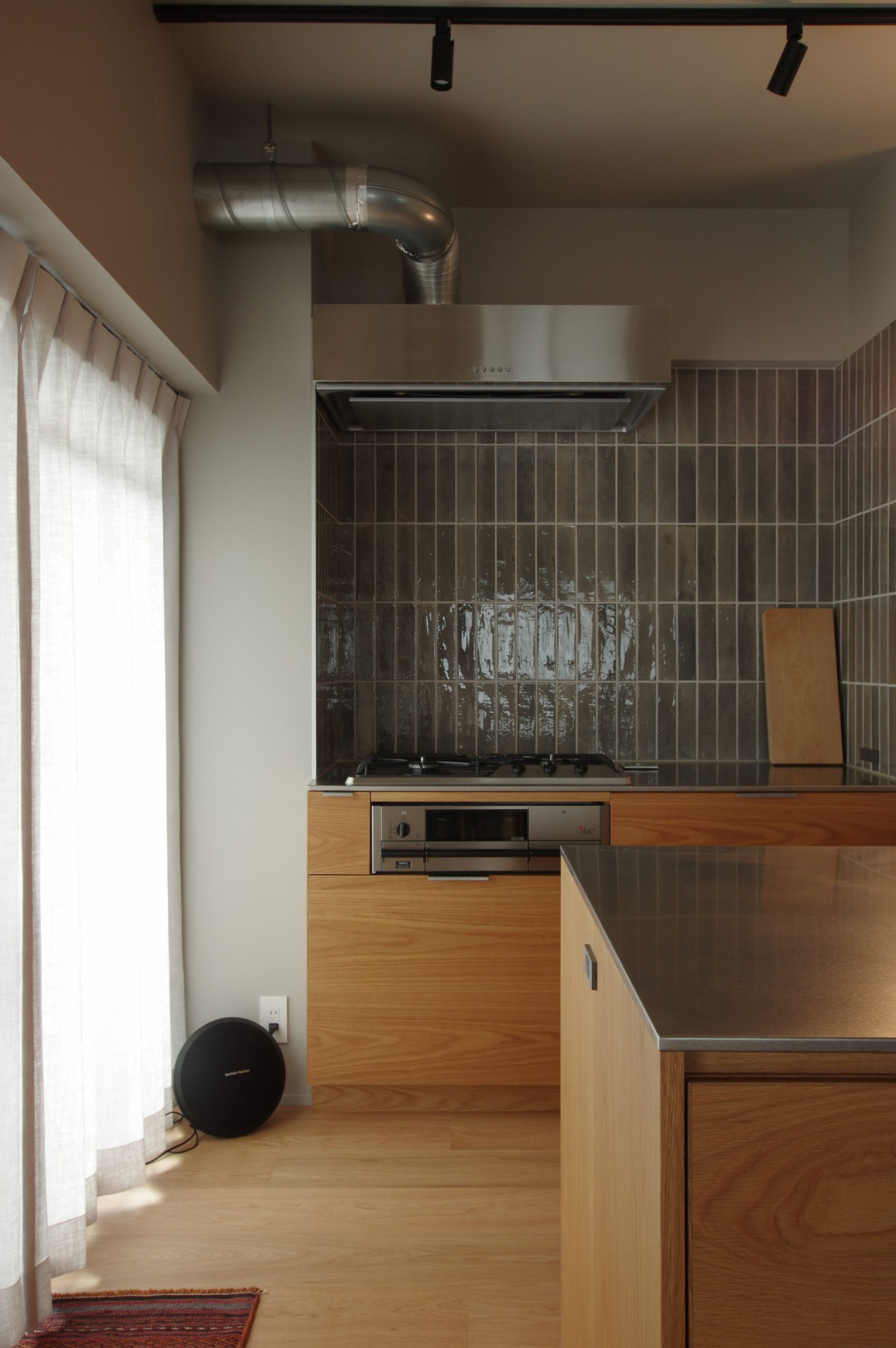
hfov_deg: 43.5
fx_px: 1122
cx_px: 448
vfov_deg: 62.0
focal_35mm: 30
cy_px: 674
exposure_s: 1/5
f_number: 9
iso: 400
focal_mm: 20
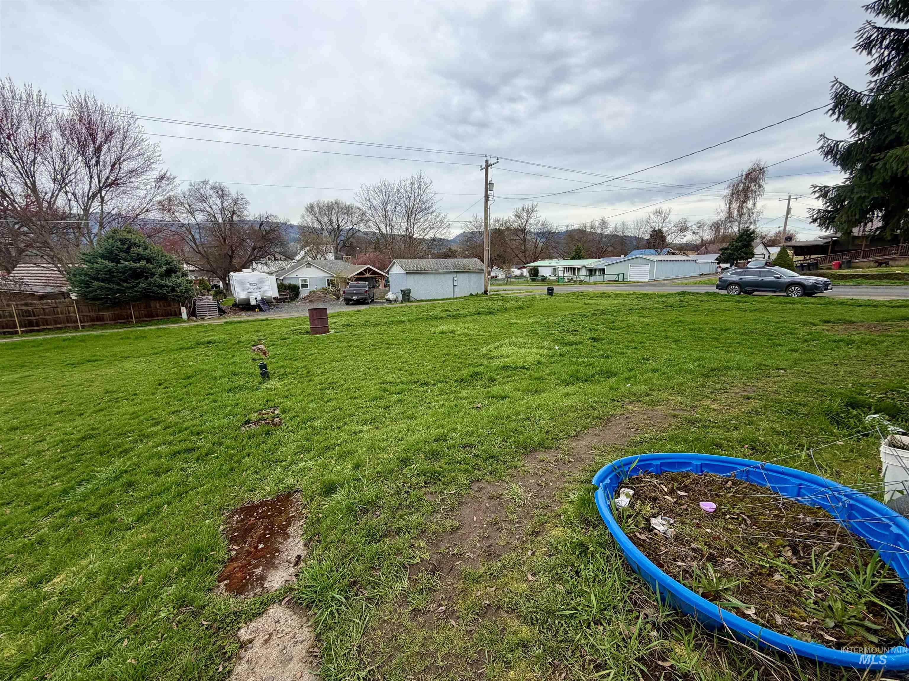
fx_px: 368
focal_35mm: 14
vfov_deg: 85.7
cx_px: 454
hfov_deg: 102.1
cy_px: 340
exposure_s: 1/726
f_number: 2.2
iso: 40
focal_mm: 2.22
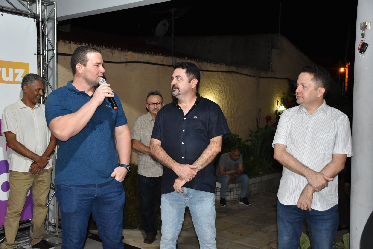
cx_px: 186
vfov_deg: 34.2
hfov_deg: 49.6
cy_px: 124
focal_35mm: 39
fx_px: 404
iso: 1600
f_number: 4
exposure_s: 1/125
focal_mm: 26
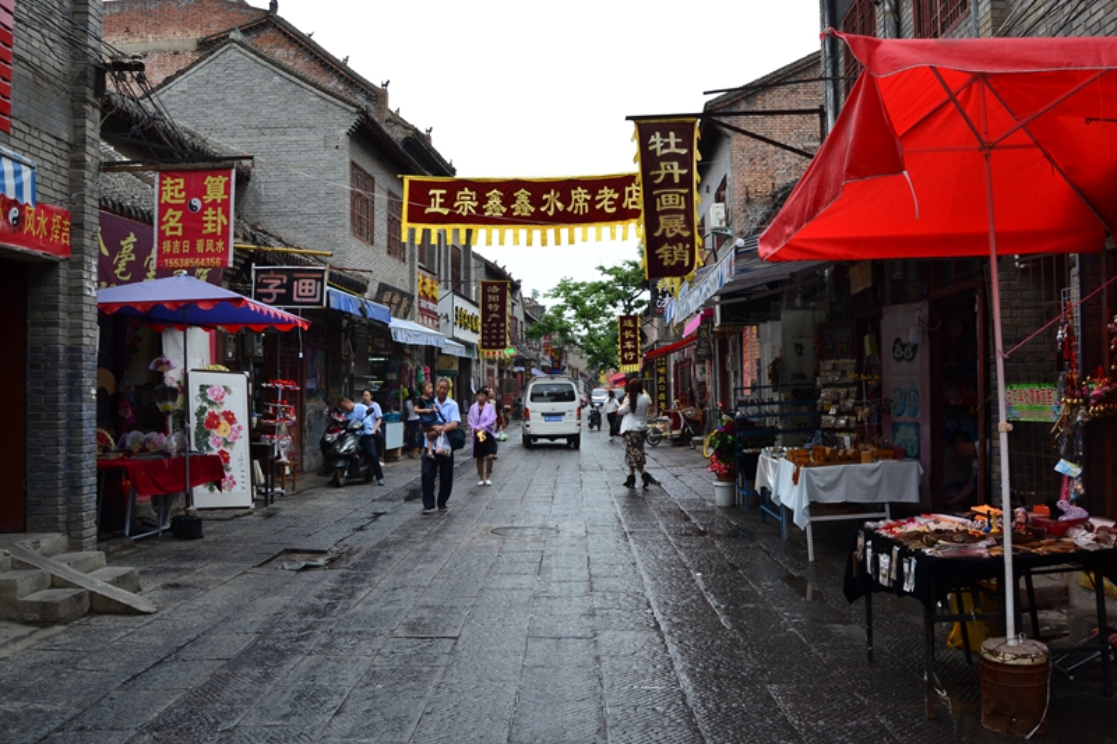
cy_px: 372
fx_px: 1024
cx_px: 558
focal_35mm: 33
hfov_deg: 57.2
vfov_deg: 40.0
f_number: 9
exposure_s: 1/160
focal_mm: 22
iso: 400
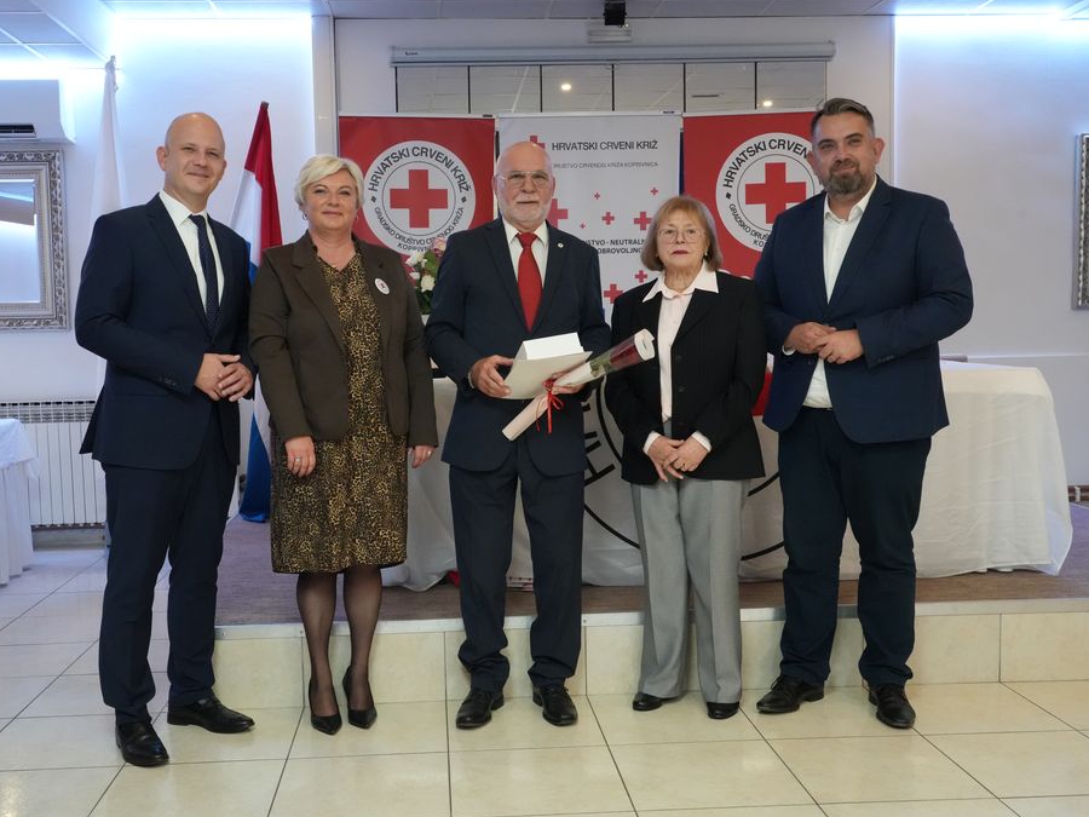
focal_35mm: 35
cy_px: 410
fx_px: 1101
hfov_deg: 52.5
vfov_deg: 40.7
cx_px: 494
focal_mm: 32
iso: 8000
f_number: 10
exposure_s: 1/40
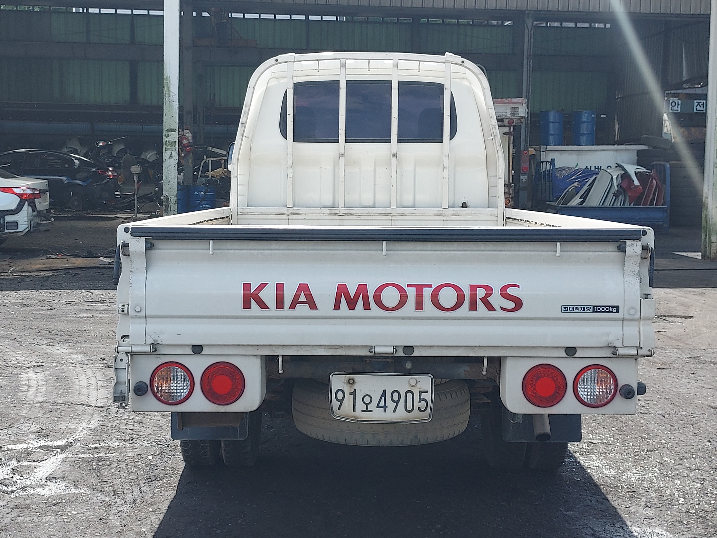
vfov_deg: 56.8
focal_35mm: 24
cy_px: 269
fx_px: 497
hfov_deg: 71.6
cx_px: 358
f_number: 1.8
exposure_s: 1/618
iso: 40
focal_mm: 4.6
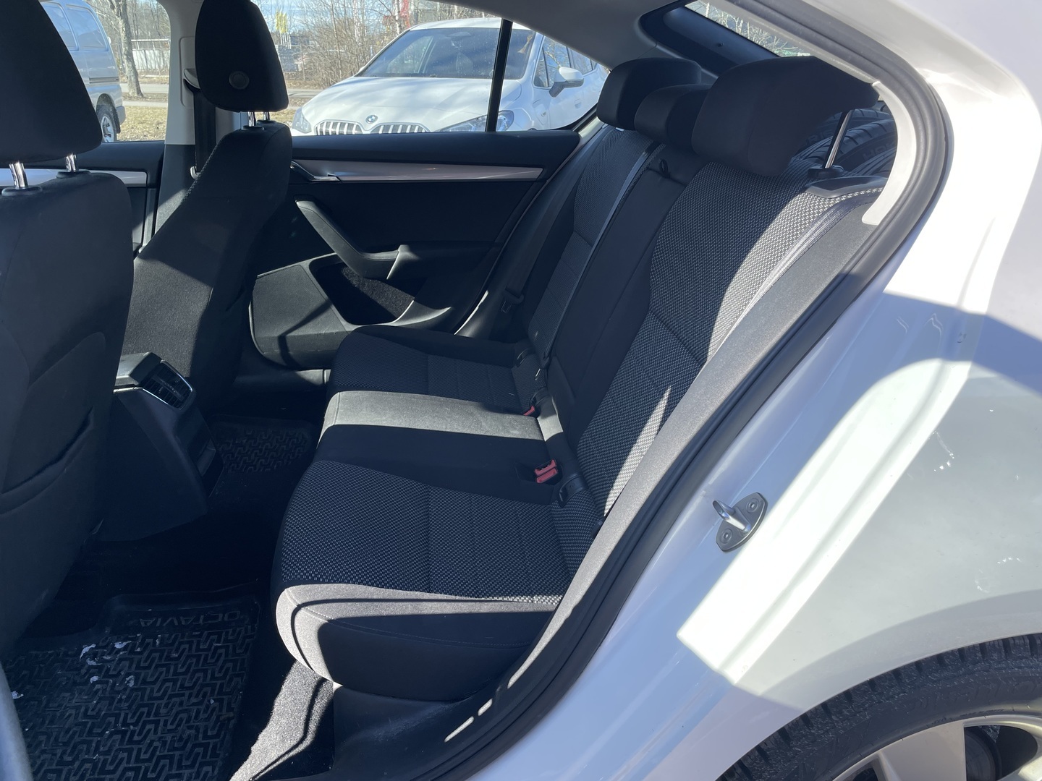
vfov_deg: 53.1
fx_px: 783
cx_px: 521
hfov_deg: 67.3
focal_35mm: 26
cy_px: 390
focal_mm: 4.2
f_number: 1.6
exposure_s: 1/590
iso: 32
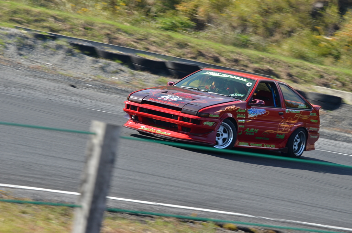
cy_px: 116
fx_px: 1903
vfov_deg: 7.0
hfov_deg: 10.6
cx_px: 176
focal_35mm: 195
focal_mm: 130
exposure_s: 1/250
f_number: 10
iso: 200
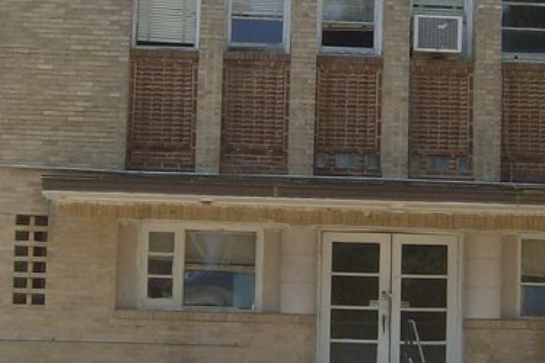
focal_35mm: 103
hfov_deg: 19.8
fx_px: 1559
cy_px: 162
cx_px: 331
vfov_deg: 13.3
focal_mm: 6
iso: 100
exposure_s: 1/414
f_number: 4.7
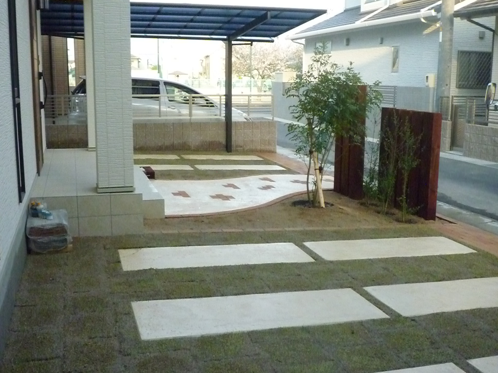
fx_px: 604
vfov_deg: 34.3
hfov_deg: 44.8
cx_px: 249
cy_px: 186
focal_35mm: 42
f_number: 5
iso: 1600
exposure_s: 1/800
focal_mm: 7.3
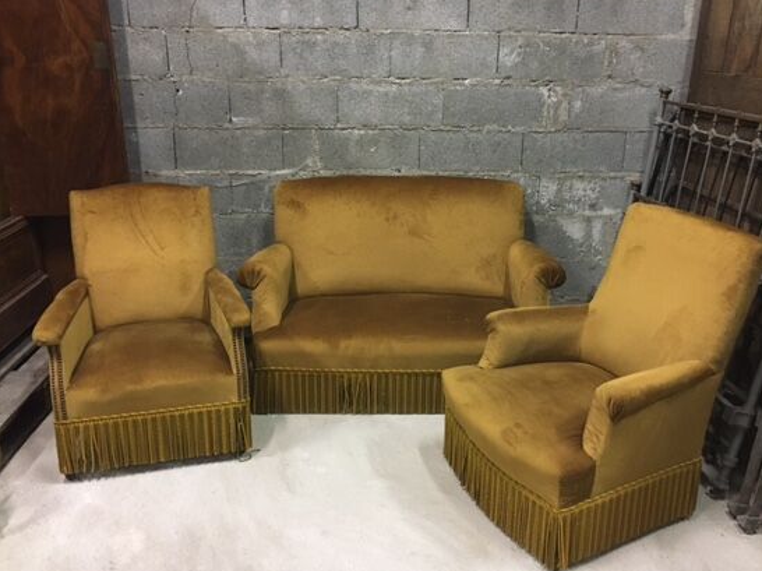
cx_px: 401
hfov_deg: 54.0
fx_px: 748
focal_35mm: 34
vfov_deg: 41.8
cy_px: 279
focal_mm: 4.15
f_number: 2.2
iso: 200
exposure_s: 1/20
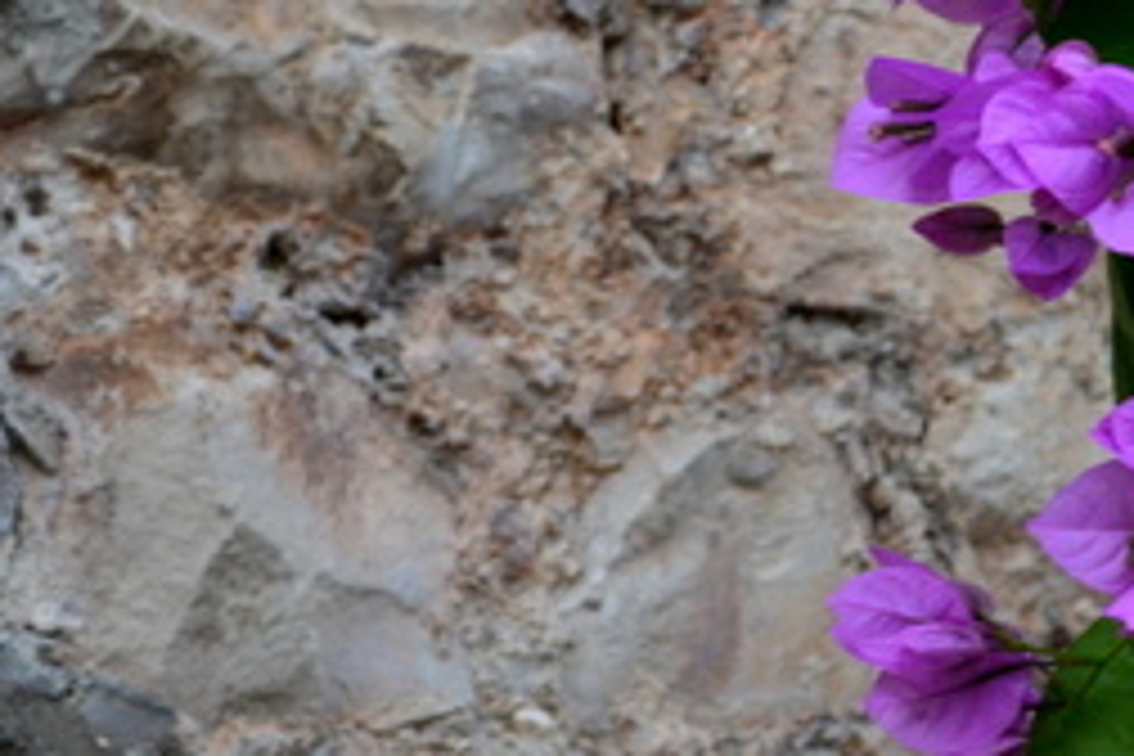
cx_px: 1174
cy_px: 230
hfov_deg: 16.1
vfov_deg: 11.0
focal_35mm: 124
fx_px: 3906
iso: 640
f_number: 6.3
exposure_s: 1/15
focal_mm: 26
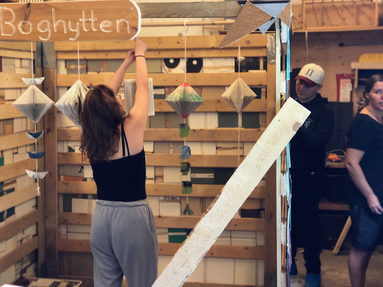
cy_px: 144
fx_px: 575
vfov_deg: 28.0
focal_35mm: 52
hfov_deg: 36.8
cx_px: 192
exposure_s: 1/33
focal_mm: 6
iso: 125
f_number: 2.4
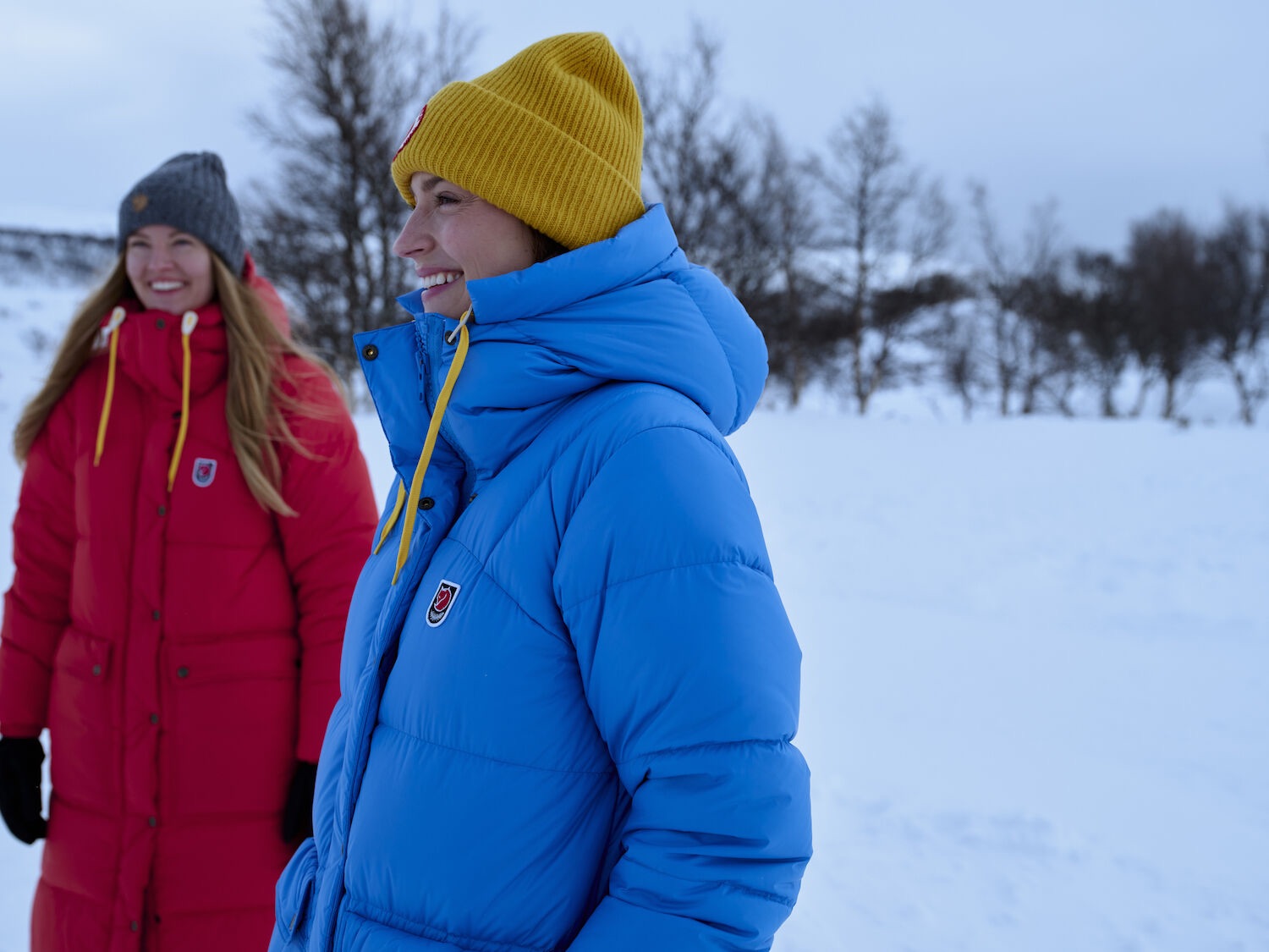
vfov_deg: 32.2
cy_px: 476
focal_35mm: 45
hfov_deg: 42.1
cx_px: 634
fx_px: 1650
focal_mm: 56.5
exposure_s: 1/1000
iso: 160
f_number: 6.4
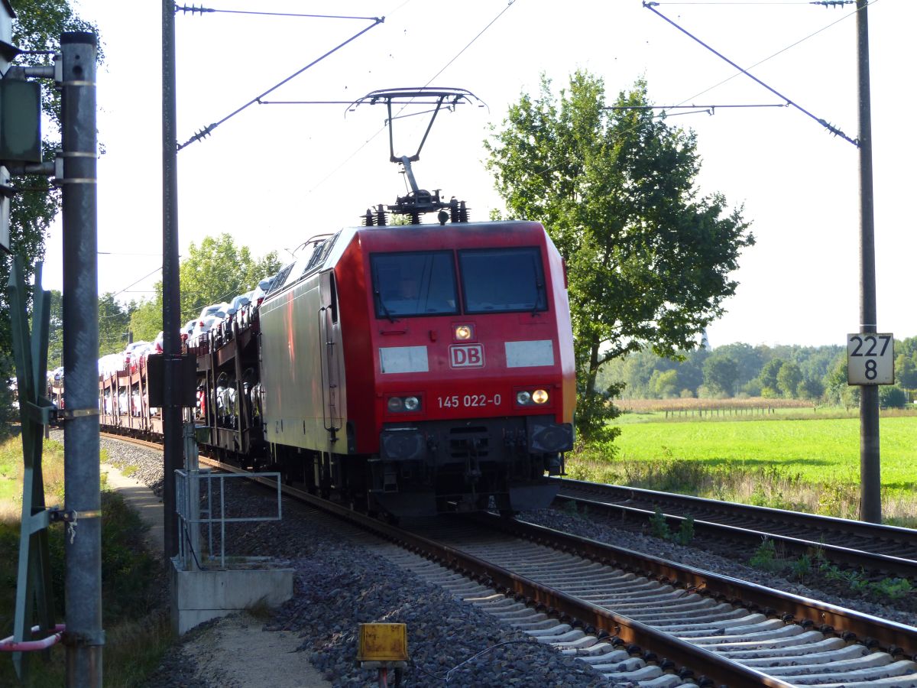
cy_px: 344
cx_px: 458
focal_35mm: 109
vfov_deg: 13.6
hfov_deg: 18.0
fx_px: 2887
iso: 100
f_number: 2.8
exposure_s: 1/500
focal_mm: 19.6
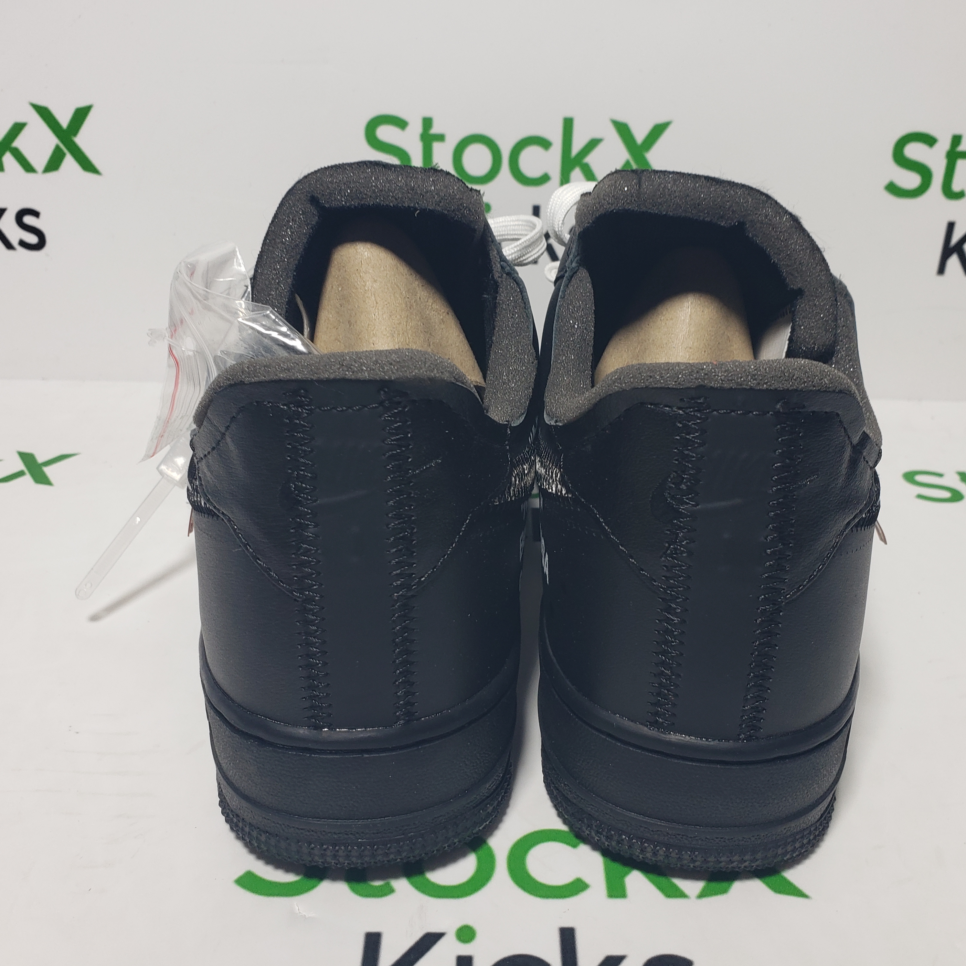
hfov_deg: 52.5
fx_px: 979
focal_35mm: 31
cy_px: 487
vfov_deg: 52.5
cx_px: 512
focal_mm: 4.3
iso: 50
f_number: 2.4
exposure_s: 1/160
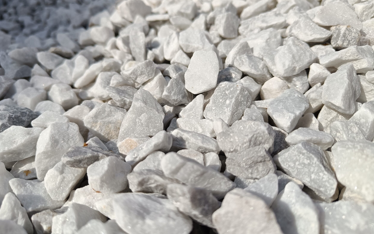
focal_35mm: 26
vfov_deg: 47.6
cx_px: 183
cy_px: 107
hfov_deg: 70.4
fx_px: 265
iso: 64
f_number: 1.8
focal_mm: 5.59
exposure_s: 1/2646
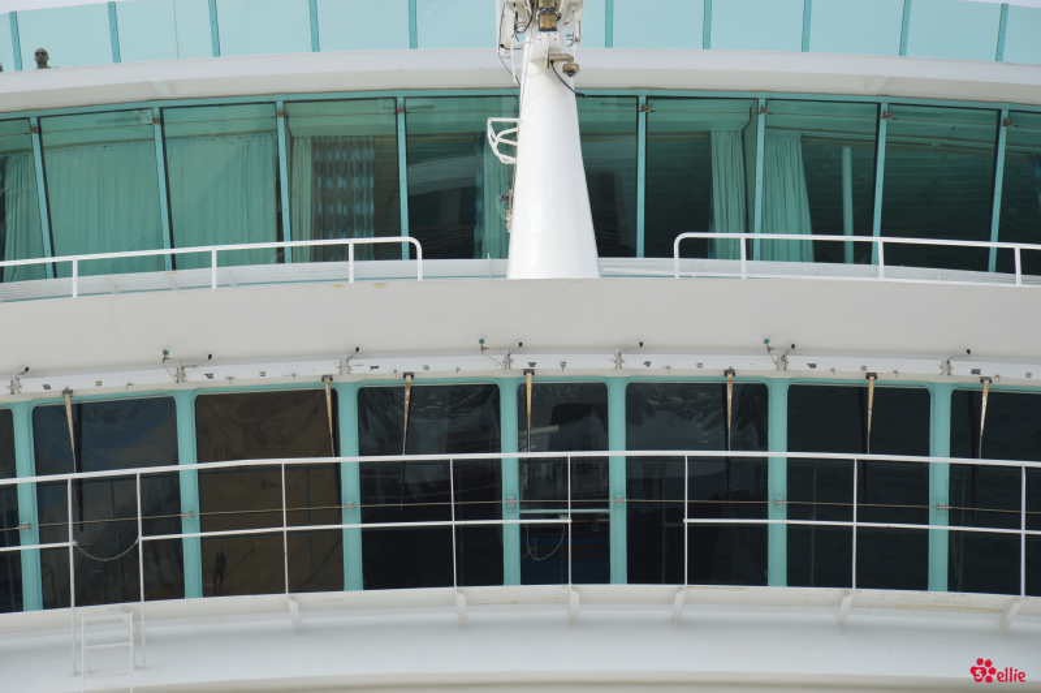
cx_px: 520
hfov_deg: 13.1
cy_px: 346
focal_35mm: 158
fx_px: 4551
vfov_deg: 8.7
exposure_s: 1/320
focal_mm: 105
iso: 100
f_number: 9
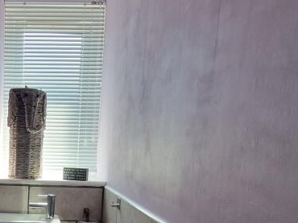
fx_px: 310
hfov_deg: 46.9
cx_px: 36
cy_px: 186
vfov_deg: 37.8
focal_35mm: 36
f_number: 2.2
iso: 80
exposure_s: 1/50
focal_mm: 2.2
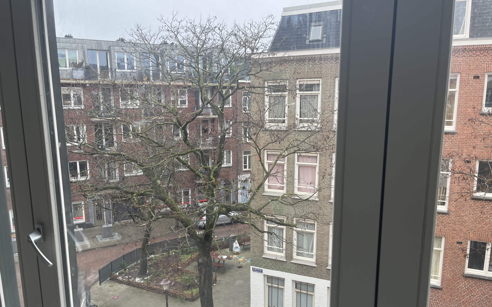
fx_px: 375
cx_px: 244
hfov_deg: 66.5
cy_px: 169
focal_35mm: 28
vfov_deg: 44.5
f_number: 1.6
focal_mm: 5.1
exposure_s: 1/121
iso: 40
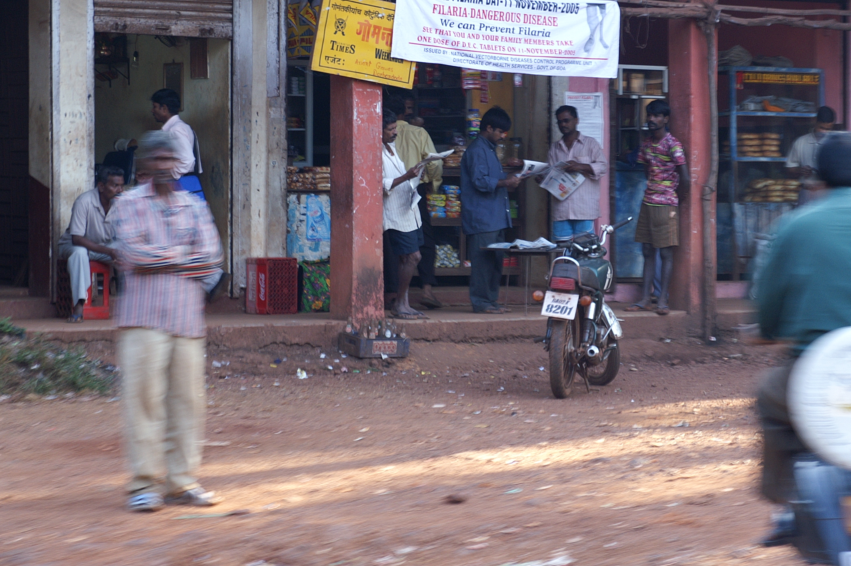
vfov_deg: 10.7
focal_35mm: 128
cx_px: 530
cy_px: 200
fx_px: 3023
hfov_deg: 16.0
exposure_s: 1/30
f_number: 8
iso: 160
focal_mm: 60
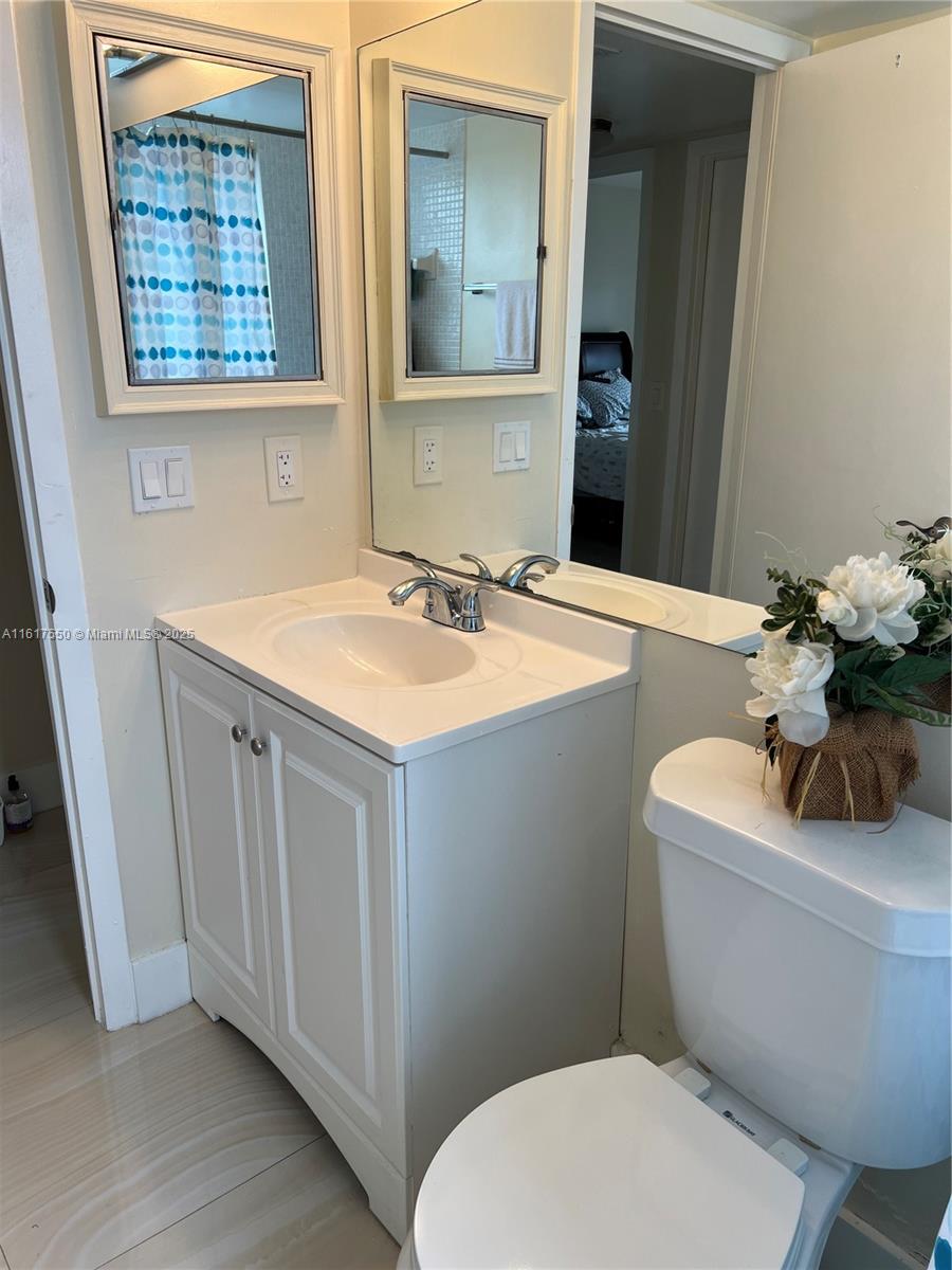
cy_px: 635
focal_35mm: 26
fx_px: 953
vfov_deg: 67.3
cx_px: 476
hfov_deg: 53.1
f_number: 1.5
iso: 32
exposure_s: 1/137
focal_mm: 5.7
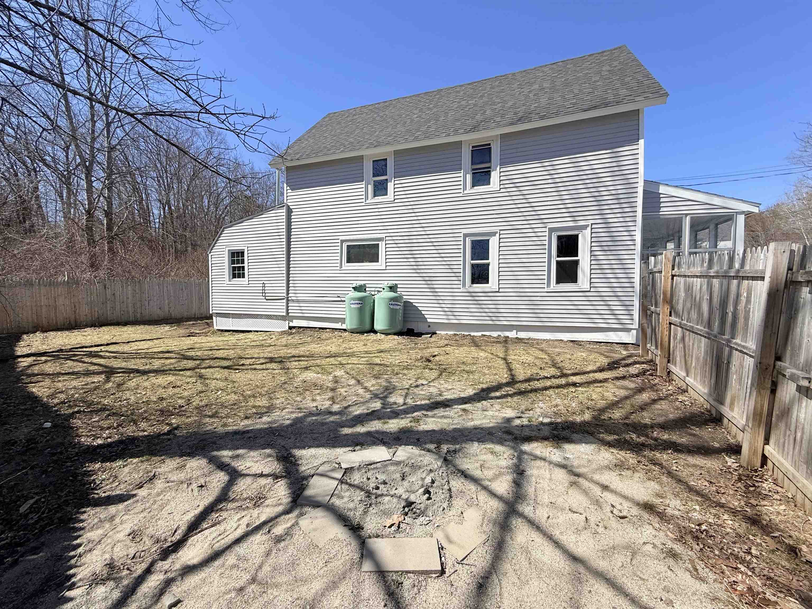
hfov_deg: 102.1
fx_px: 328
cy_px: 304
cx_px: 406
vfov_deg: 85.7
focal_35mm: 14
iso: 50
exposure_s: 1/2976
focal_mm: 2.22
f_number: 2.2
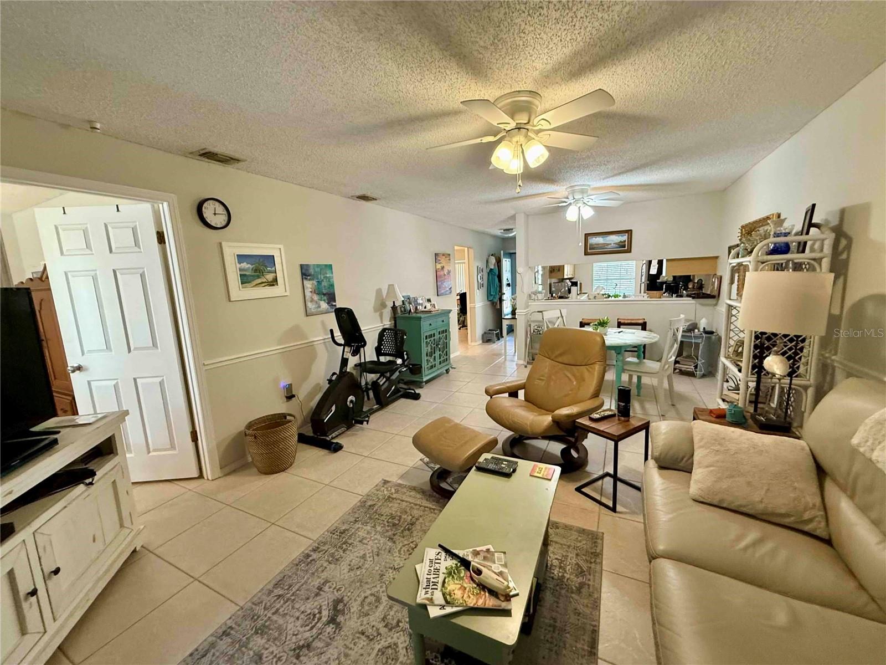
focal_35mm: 14
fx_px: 358
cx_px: 443
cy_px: 332
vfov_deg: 85.7
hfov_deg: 102.1
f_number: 2.2
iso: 500
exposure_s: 1/60
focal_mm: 2.22
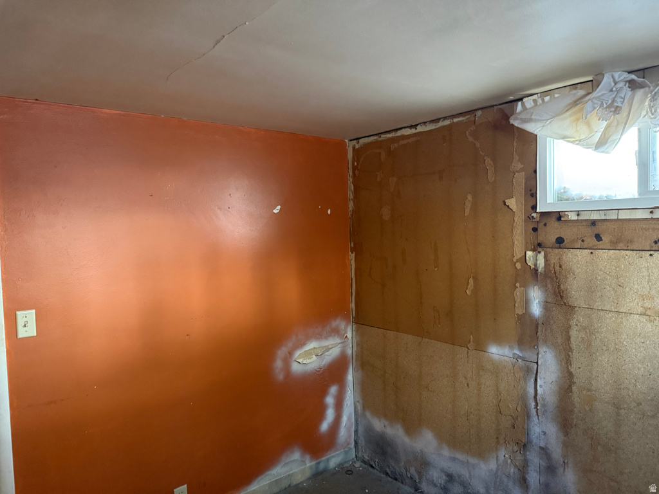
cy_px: 247
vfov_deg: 56.8
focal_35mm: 24
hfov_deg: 71.6
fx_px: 457
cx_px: 330
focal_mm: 6.76
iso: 1000
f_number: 1.78
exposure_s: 1/37
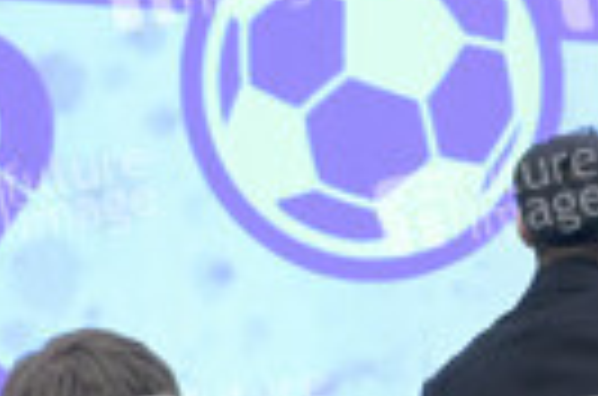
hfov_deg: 2.0
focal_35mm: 1021
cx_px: 1000
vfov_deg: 1.3
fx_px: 16919
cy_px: 315
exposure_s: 1/250
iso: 2000
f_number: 14
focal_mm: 300
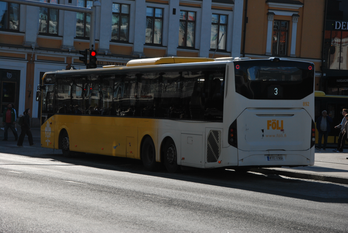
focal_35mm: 105
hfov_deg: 19.4
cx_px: 174
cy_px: 116
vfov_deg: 13.1
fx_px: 1016
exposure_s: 1/1250
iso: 200
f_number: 9
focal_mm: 70
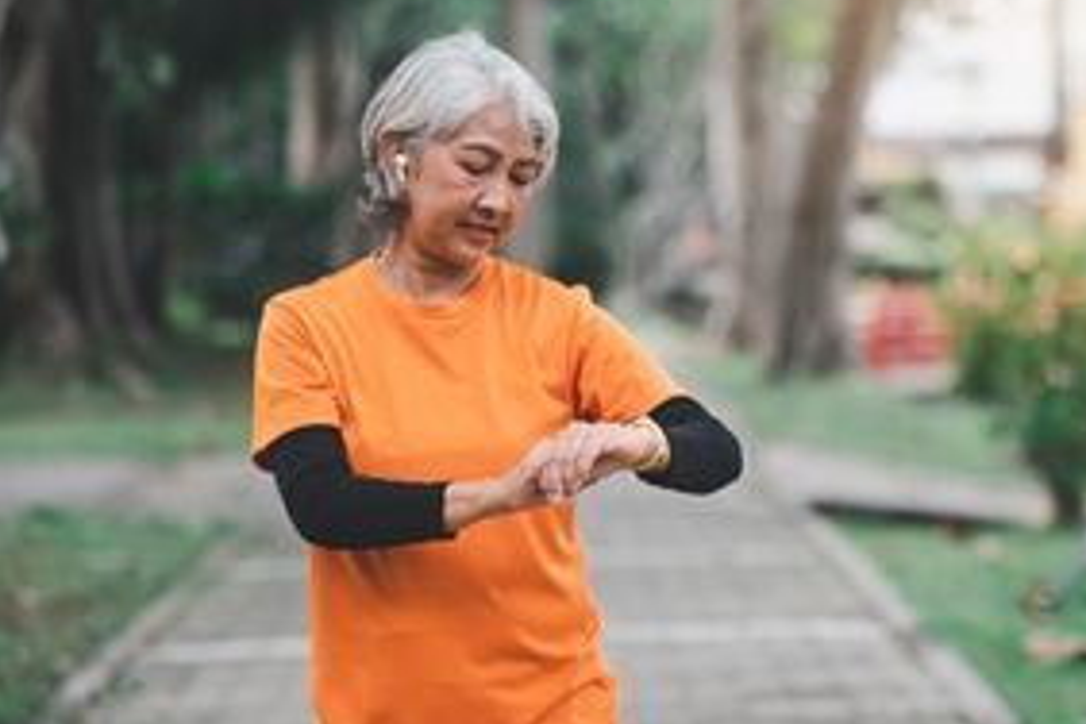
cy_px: 327
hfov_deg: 13.2
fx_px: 4706
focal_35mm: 156
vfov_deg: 8.8
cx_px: 701
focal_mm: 110
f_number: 2.8
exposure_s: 1/1500
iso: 560
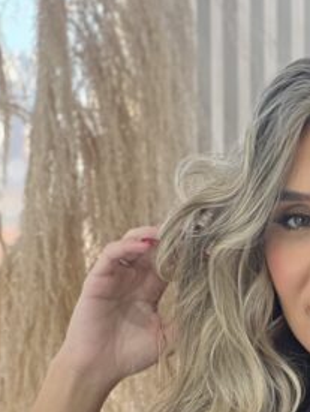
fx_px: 3109
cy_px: 669
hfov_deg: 5.7
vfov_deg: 7.4
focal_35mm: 261
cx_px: 356
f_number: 2.8
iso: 100
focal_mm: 9
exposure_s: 1/120
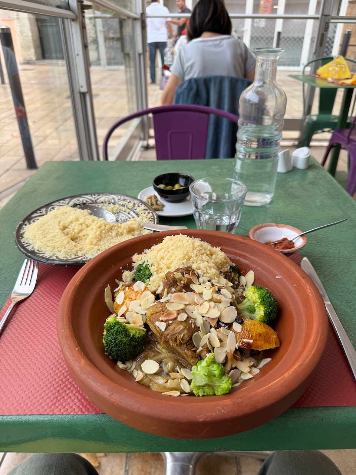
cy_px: 238
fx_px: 329
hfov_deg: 56.8
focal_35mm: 24
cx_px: 178
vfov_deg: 71.6
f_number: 1.78
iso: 100
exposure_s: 1/121
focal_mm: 6.76
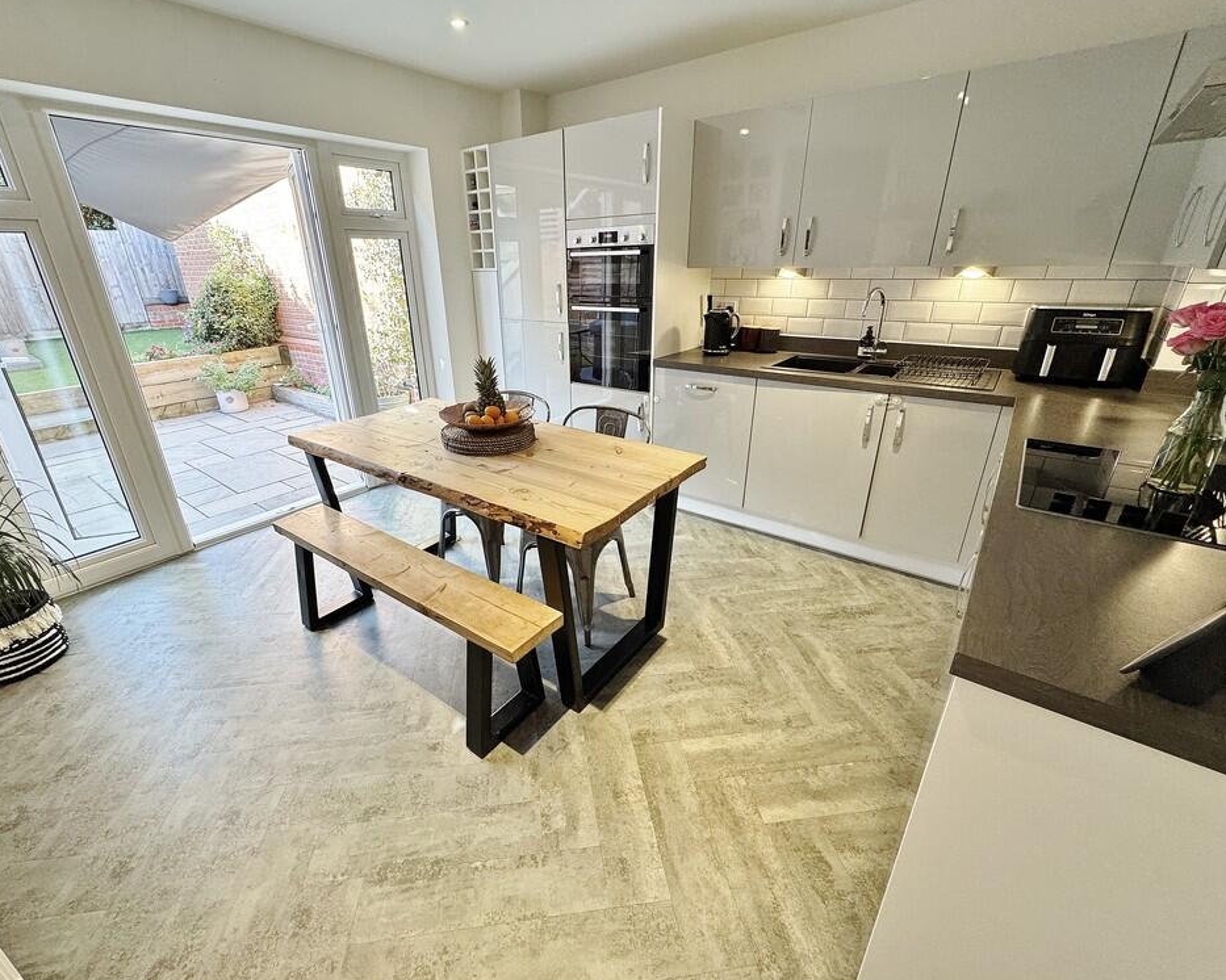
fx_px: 544
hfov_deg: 96.7
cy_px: 489
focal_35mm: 15
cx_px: 582
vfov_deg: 84.0
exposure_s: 1/100
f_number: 2.2
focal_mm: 2.22
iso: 160
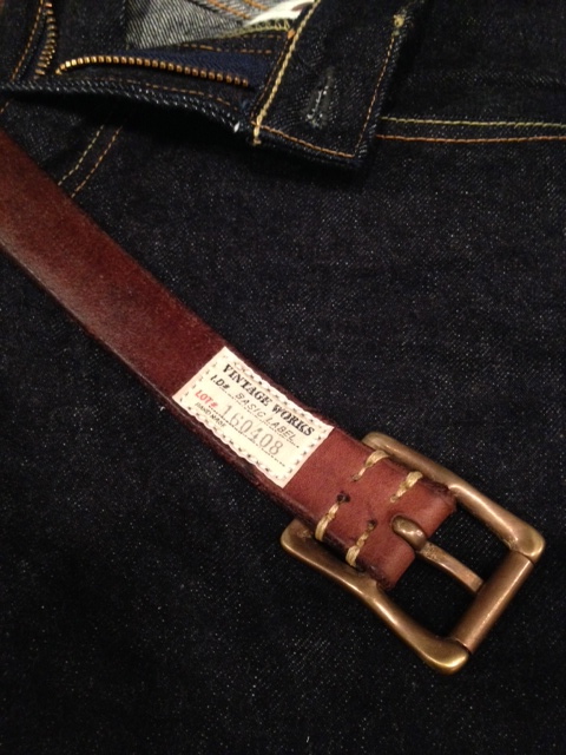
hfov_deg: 40.7
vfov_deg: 52.6
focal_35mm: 35
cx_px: 283
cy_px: 378
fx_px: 763
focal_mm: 4.28
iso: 320
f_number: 2.4
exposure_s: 1/20
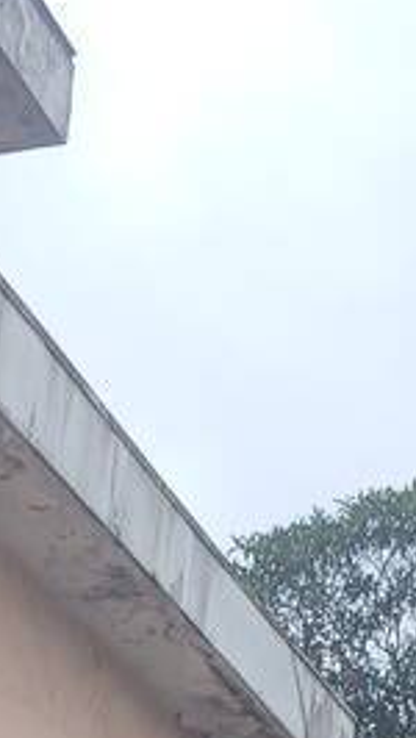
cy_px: 1168
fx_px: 2251
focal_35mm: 115
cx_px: -53
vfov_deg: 16.6
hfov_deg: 10.4
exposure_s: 1/243
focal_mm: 3.98
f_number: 1.8
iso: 20
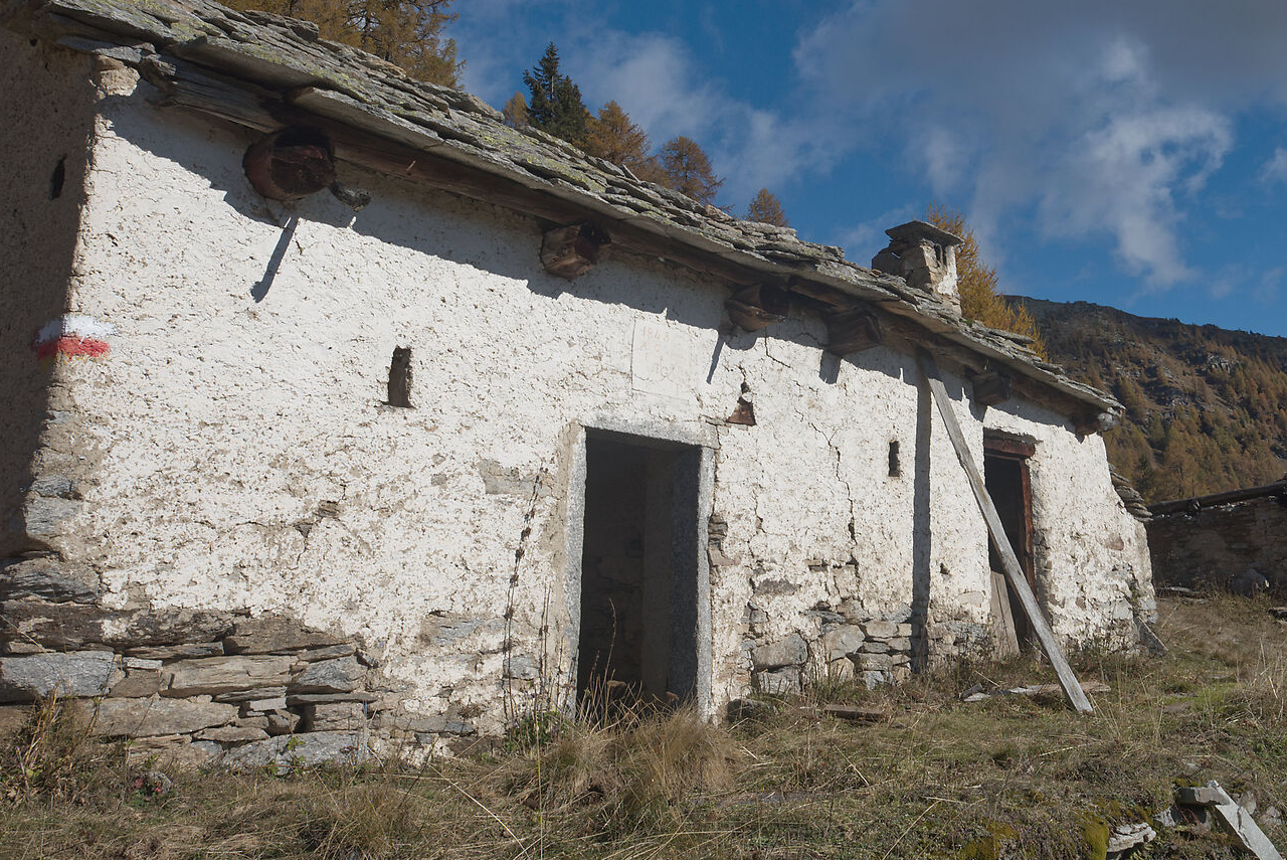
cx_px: 889
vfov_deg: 43.0
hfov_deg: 60.0
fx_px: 1073
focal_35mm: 30
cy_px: 278
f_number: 11
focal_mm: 16
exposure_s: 1/160
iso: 100
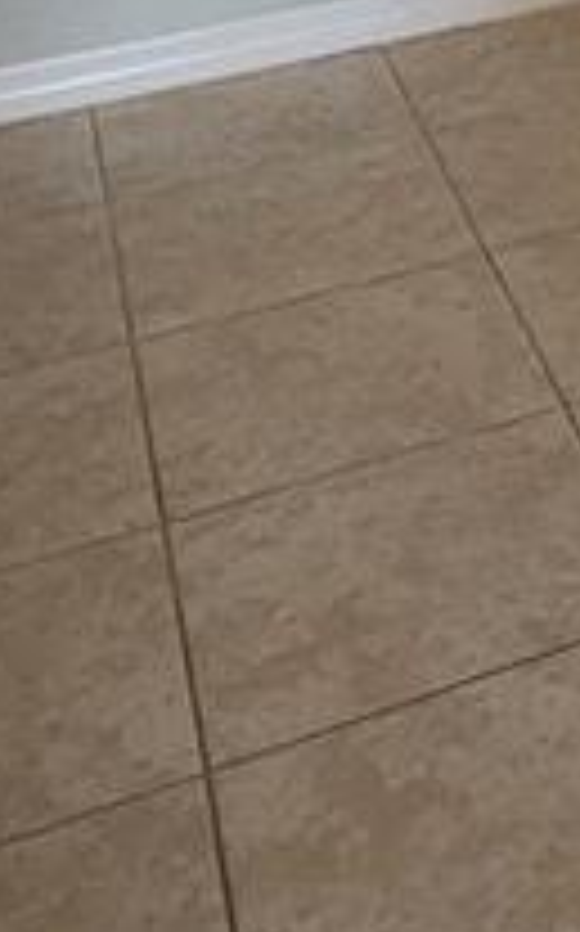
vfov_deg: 20.9
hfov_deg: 13.6
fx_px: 2028
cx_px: 1205
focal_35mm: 80
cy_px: -554
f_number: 2.2
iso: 400
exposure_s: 1/60
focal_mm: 2.2
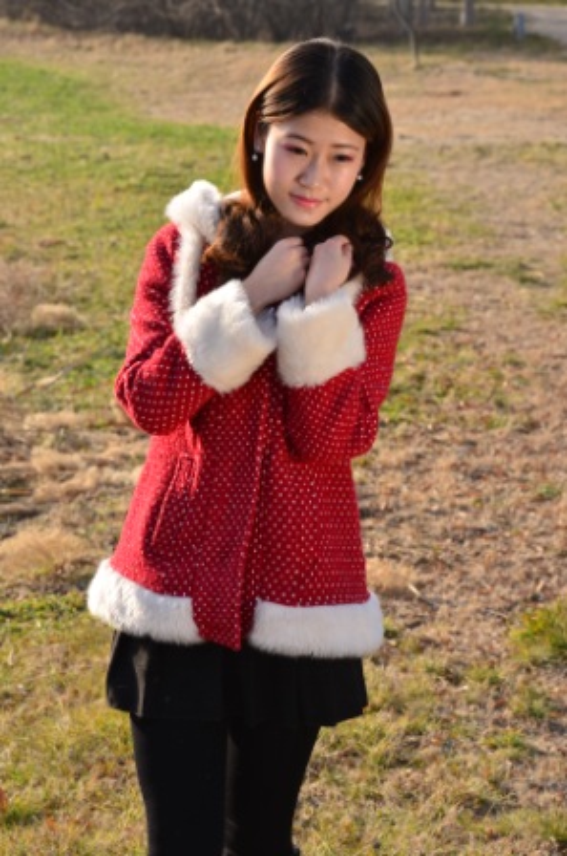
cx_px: 284
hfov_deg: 10.6
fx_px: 3059
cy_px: 428
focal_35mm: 129
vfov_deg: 15.9
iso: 100
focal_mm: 86
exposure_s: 1/100
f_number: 9
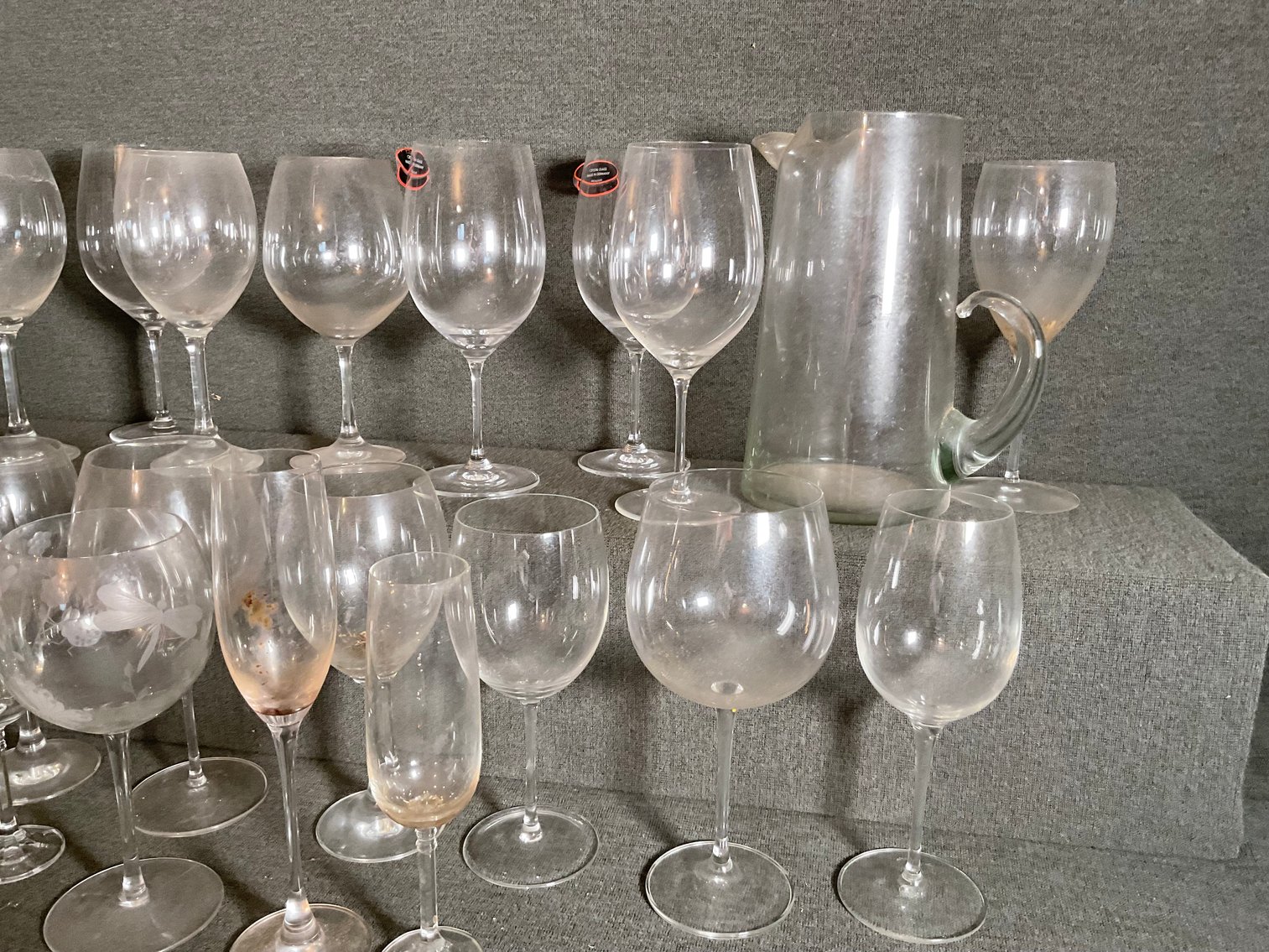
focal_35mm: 29
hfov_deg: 61.7
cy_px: 476
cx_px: 634
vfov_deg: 48.2
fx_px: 1063
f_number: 1.8
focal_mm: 3
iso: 160
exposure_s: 1/60
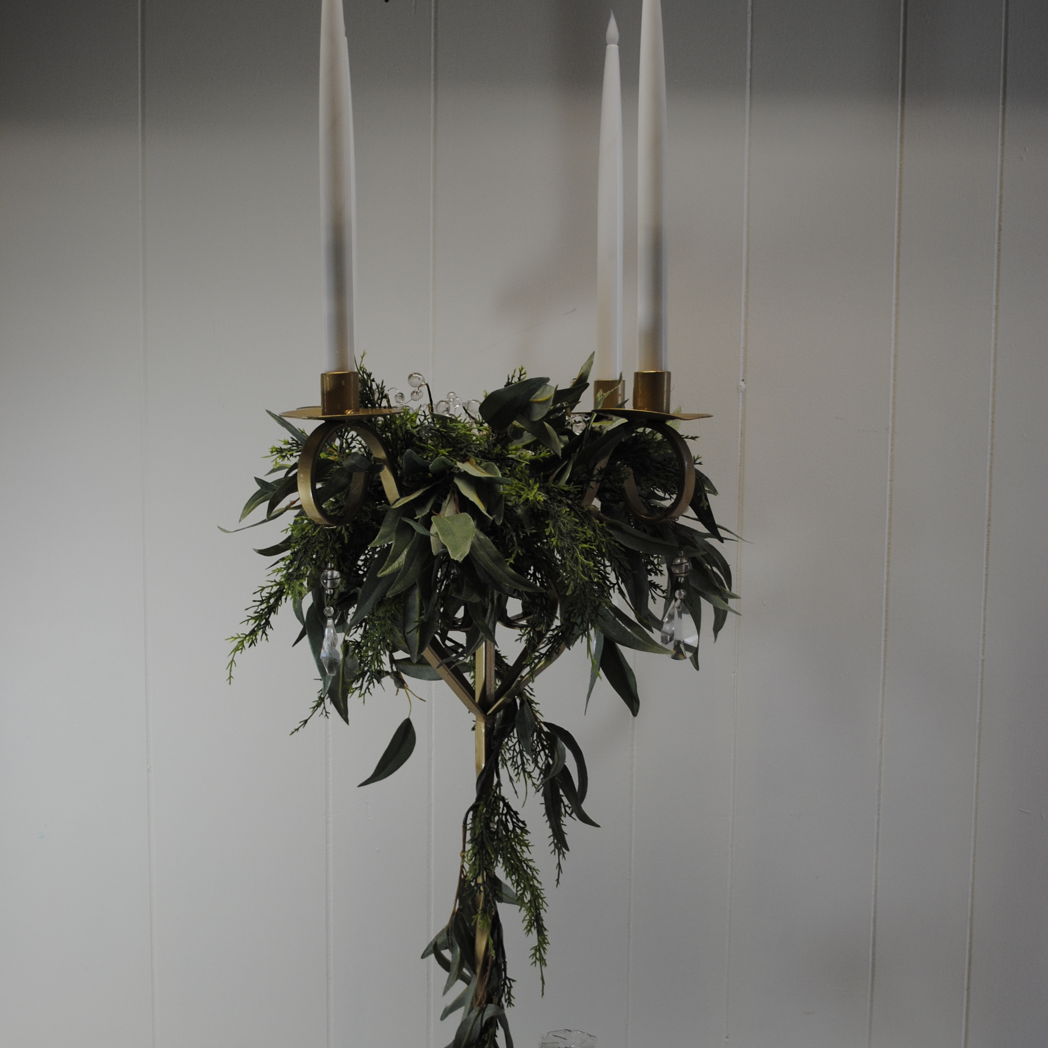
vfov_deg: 36.7
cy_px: 602
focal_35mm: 46
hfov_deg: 36.8
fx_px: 1576
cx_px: 523
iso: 200
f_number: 4
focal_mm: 24
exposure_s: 1/50
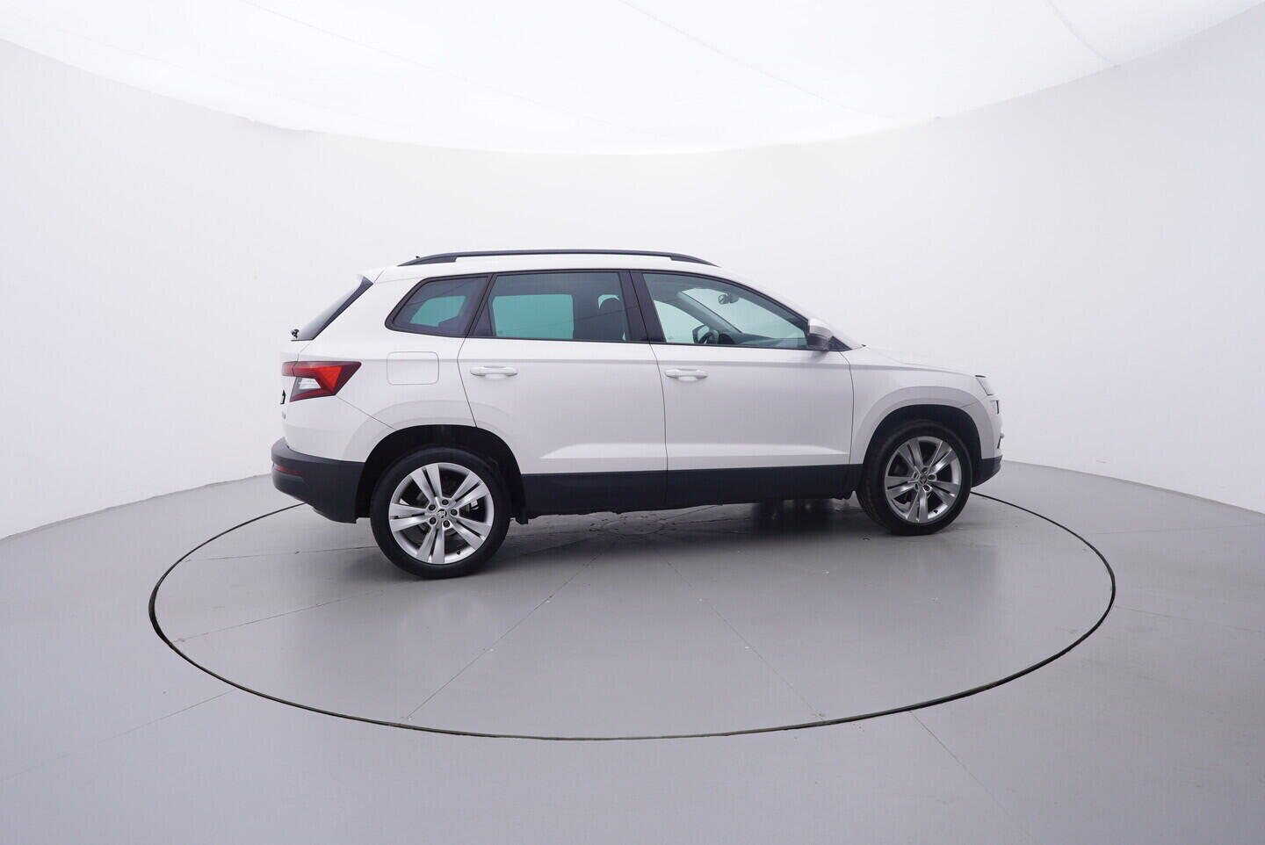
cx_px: 632
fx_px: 791
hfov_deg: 77.3
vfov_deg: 56.2
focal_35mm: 22
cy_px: 422
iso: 200
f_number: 5
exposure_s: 1/80
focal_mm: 15
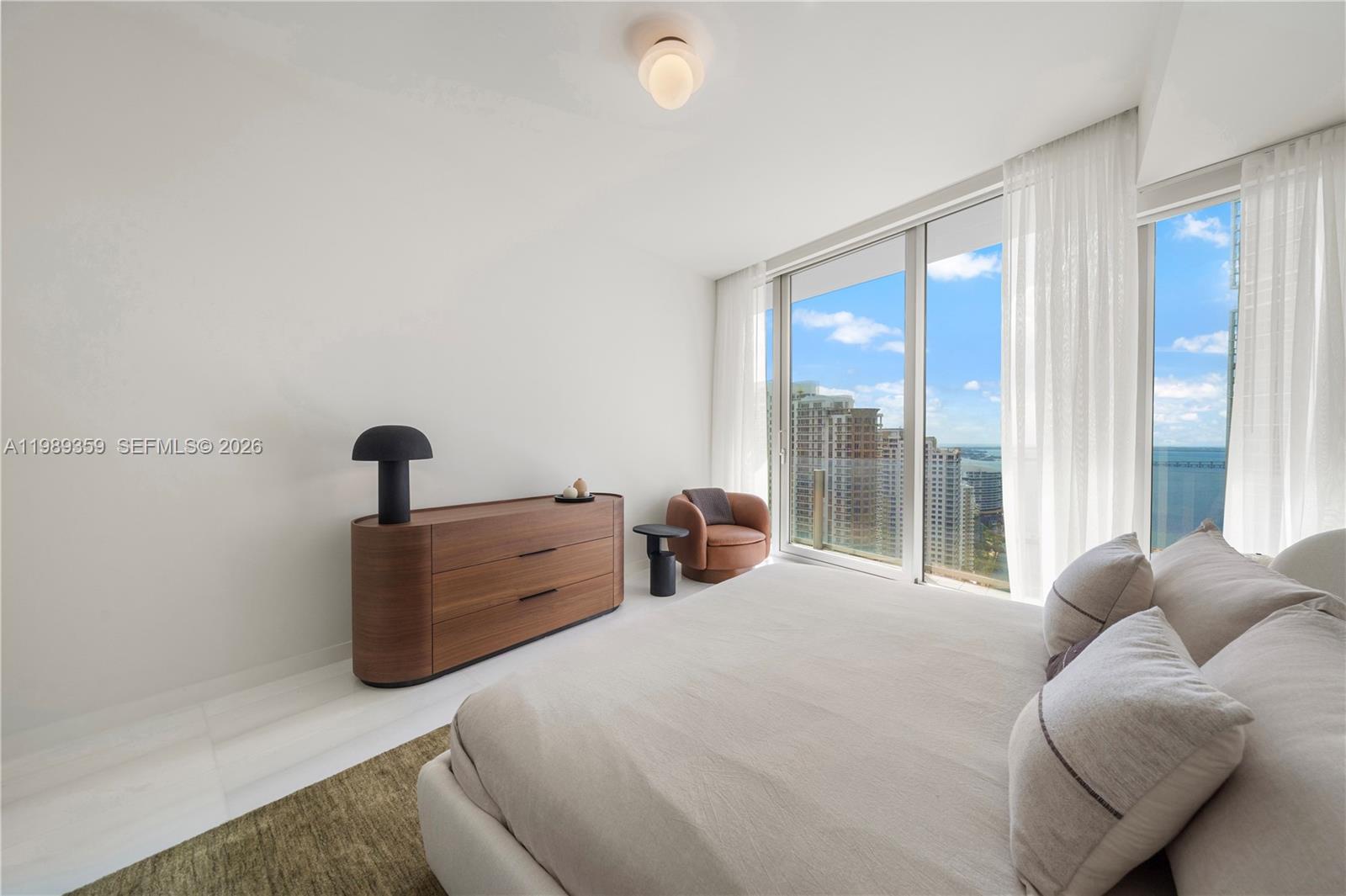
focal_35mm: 12
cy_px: 448
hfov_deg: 112.6
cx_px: 673
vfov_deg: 89.9
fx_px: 448
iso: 320
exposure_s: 1/1000
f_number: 8
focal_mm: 12
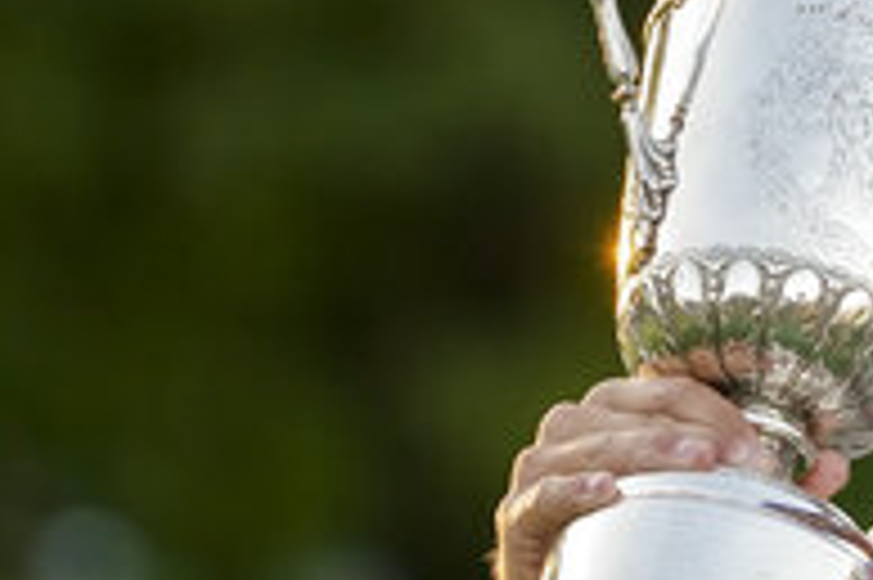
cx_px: 1044
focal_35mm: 1275
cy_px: 362
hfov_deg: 1.6
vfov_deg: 1.1
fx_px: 30892
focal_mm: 483
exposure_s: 1/500
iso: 4000
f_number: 8
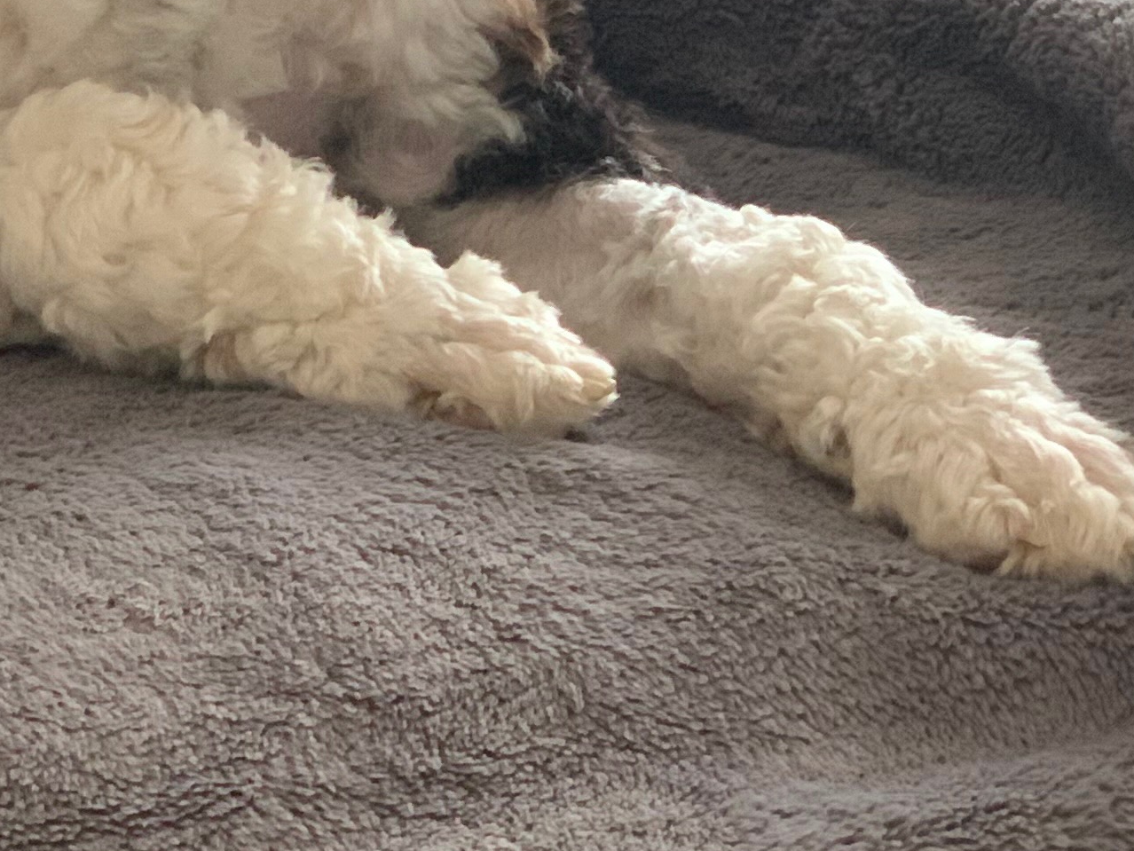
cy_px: -311
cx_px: -46
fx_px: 5374
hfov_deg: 11.9
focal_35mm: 164
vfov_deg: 8.9
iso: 125
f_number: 2.4
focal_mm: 6
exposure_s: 1/60
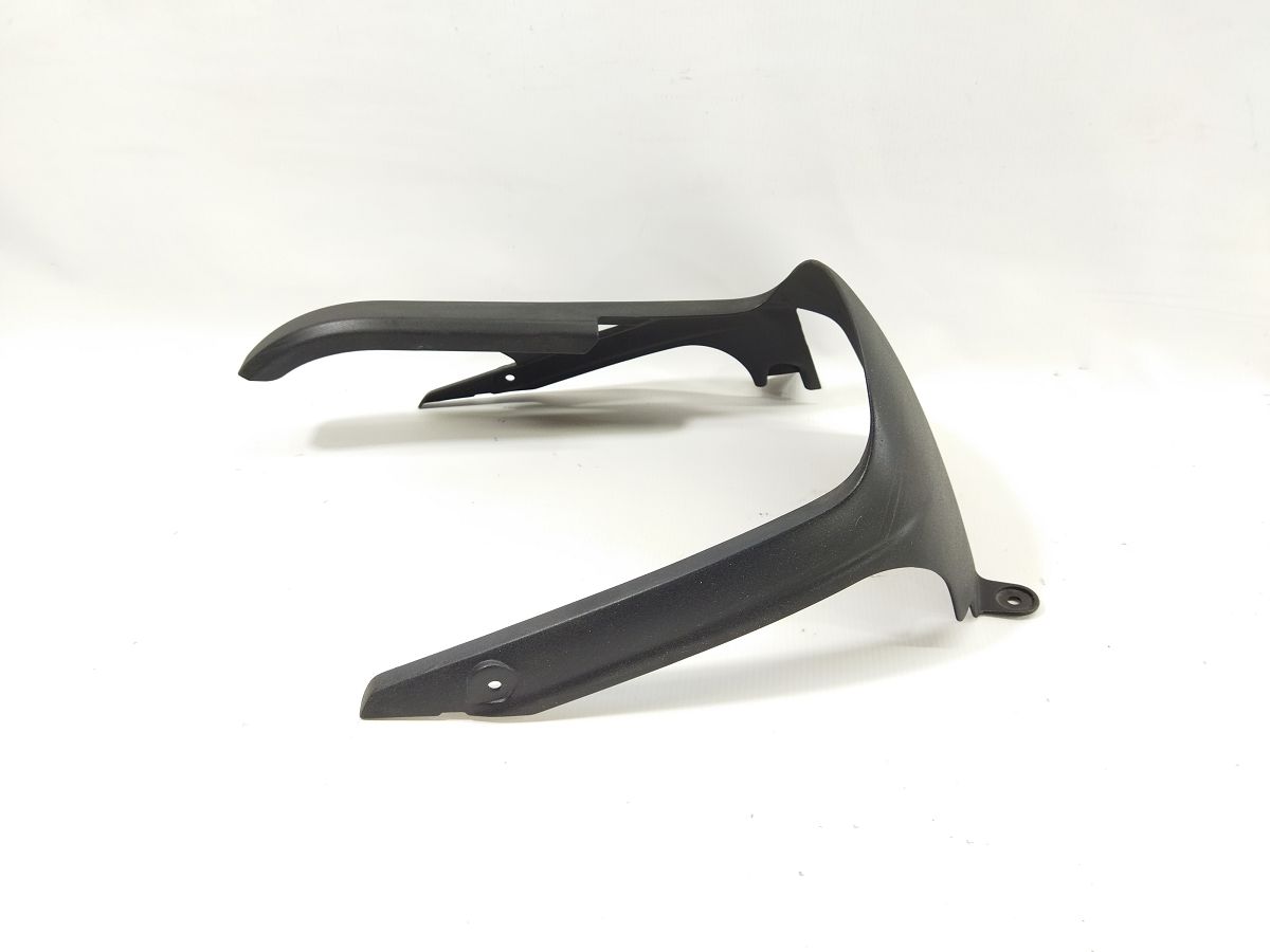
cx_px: 635
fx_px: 991
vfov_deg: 51.4
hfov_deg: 65.3
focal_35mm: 27
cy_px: 476
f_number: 1.79
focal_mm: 4.71
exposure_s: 1/50
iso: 103
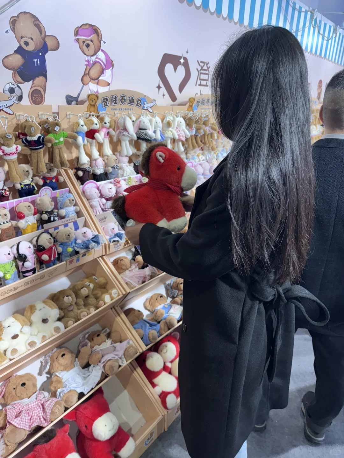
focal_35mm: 24
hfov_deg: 56.8
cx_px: 172
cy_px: 229
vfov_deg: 71.6
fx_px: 318
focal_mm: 6.76
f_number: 1.78
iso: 125
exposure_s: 1/100
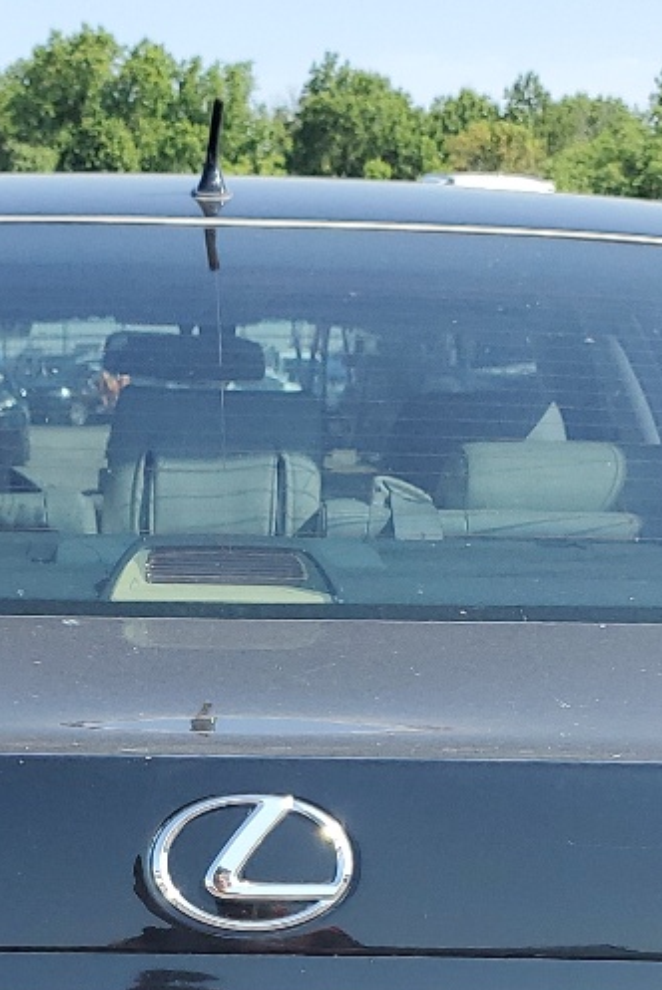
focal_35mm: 87
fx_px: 2396
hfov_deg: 15.7
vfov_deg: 22.0
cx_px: 203
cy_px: 1121
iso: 50
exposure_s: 1/1667
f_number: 1.5
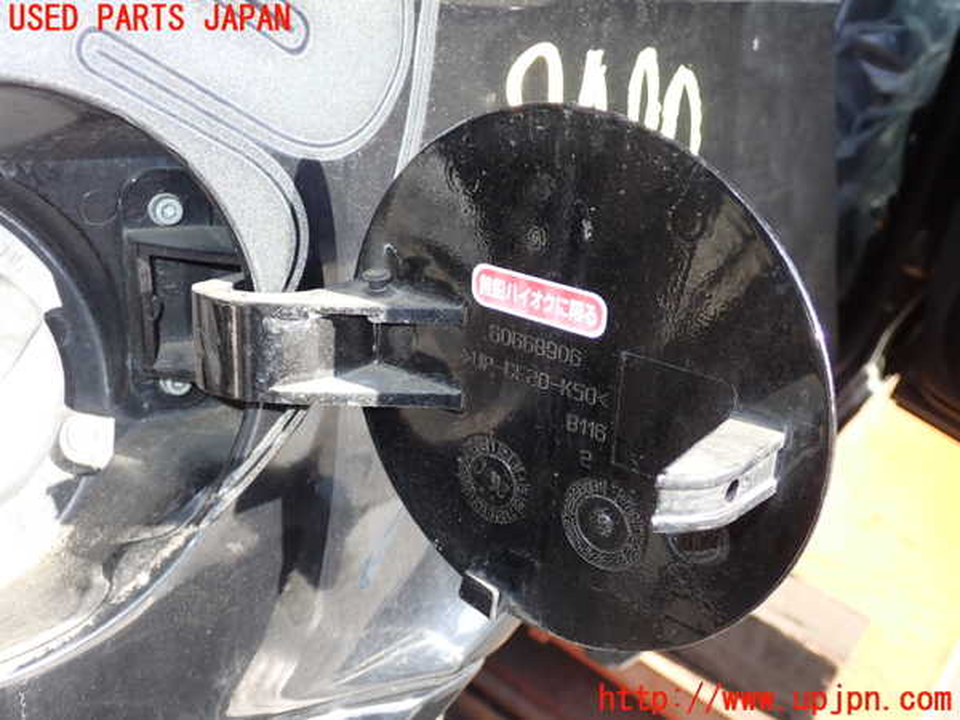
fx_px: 1054
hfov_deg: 49.0
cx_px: 480
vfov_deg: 37.7
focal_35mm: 38
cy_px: 360
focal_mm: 6.83
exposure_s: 1/40
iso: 200
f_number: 8
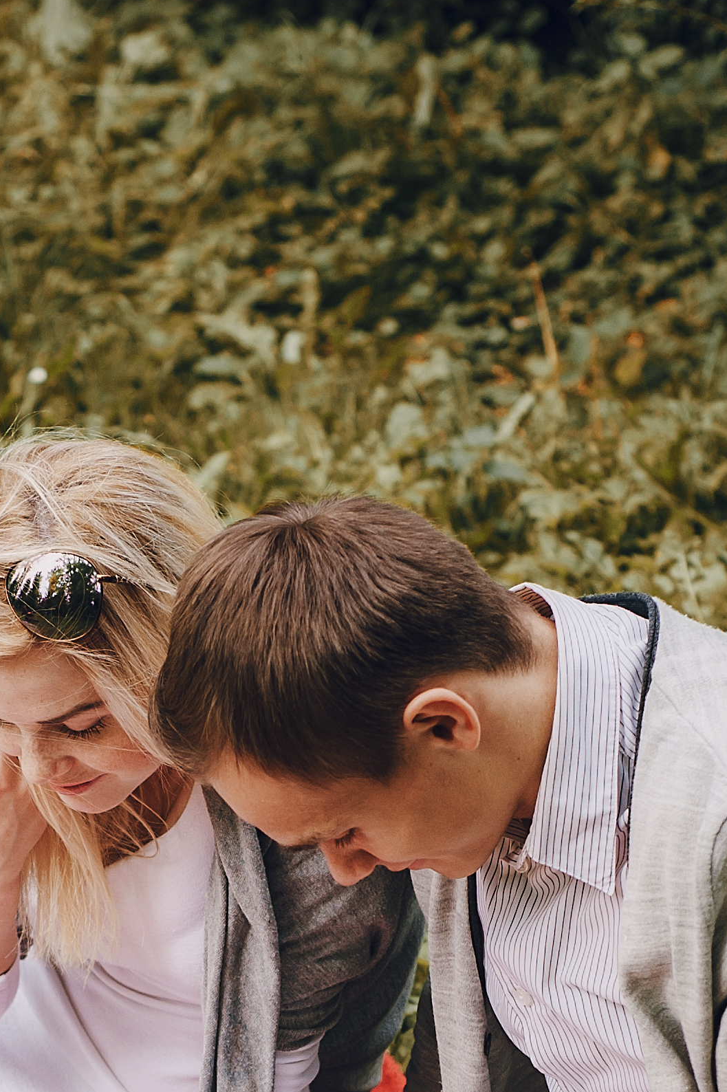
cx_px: 155
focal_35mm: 134
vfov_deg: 15.0
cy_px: 1179
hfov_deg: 10.2
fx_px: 4063
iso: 250
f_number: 4
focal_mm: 50
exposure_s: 1/1250
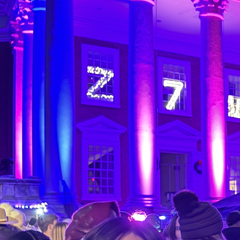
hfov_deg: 21.6
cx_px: 316
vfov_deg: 23.3
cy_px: 222
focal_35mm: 72
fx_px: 565
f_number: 1.78
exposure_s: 1/20
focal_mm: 6.76
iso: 1600
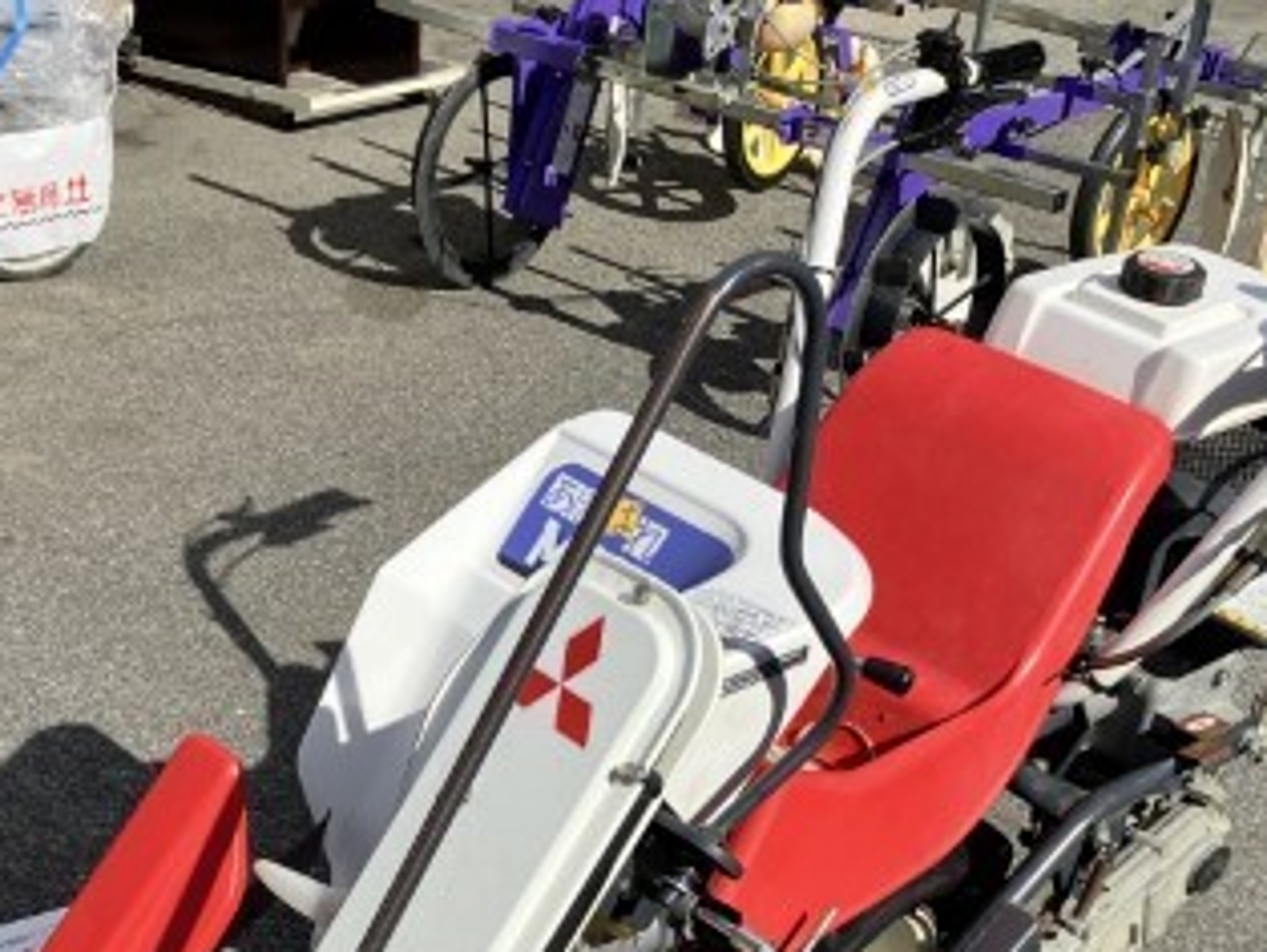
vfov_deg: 24.5
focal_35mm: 57
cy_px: 964
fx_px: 2088
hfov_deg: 33.7
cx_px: 553
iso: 32
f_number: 1.8
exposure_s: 1/2433
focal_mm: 3.99
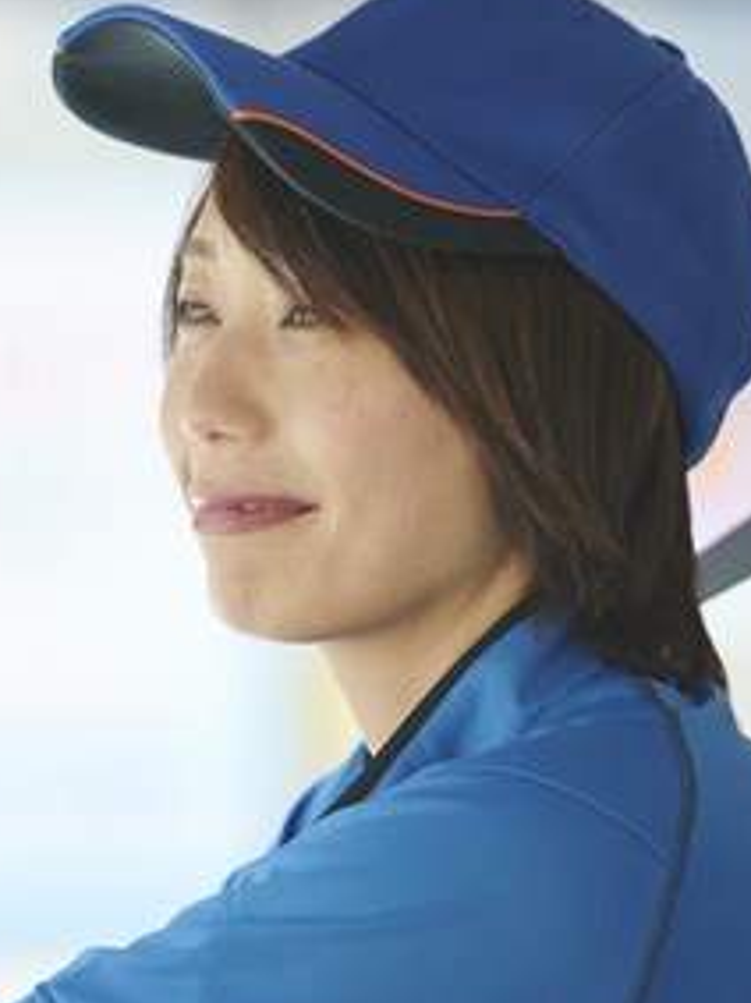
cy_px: 758
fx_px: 12043
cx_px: -28
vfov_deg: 4.8
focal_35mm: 416
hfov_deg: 3.6
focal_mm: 170
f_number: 3.2
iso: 200
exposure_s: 1/200
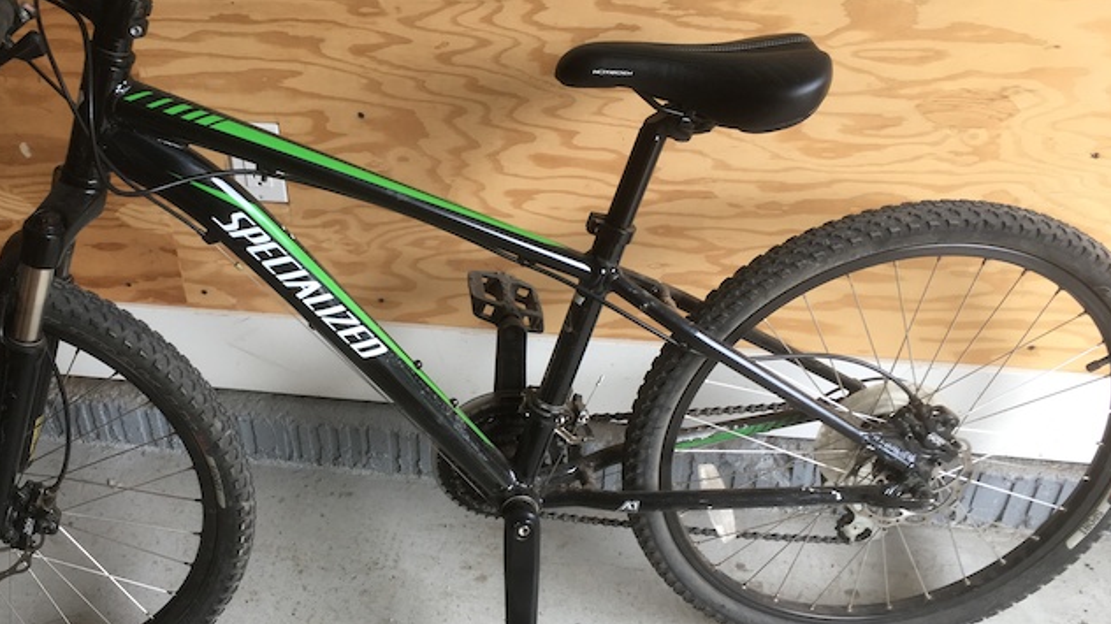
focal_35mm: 40
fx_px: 1178
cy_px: 323
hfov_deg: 50.0
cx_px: 417
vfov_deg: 29.7
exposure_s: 1/120
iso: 40
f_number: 2.2
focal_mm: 4.15
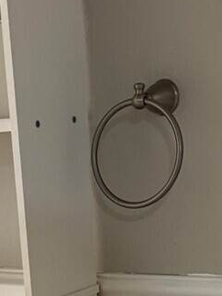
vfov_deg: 16.2
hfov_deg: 13.8
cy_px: 487
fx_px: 916
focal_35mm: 107
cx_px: 71
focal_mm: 6.76
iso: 500
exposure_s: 1/60
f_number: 1.78
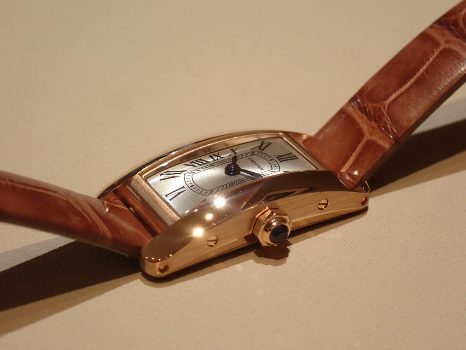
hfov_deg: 20.9
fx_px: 1265
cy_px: 175
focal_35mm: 94
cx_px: 233
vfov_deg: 15.7
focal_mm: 16.79
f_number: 4.7
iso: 200
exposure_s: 1/160
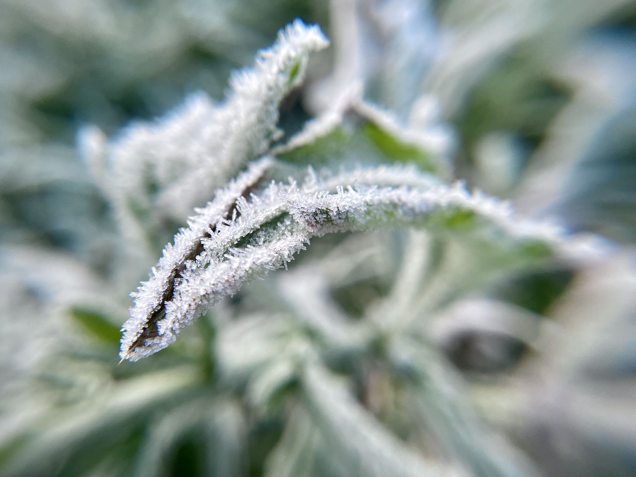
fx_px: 478
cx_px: 318
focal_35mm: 26
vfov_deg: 53.1
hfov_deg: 67.3
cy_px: 238
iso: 80
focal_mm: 4.2
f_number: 1.6
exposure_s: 1/121
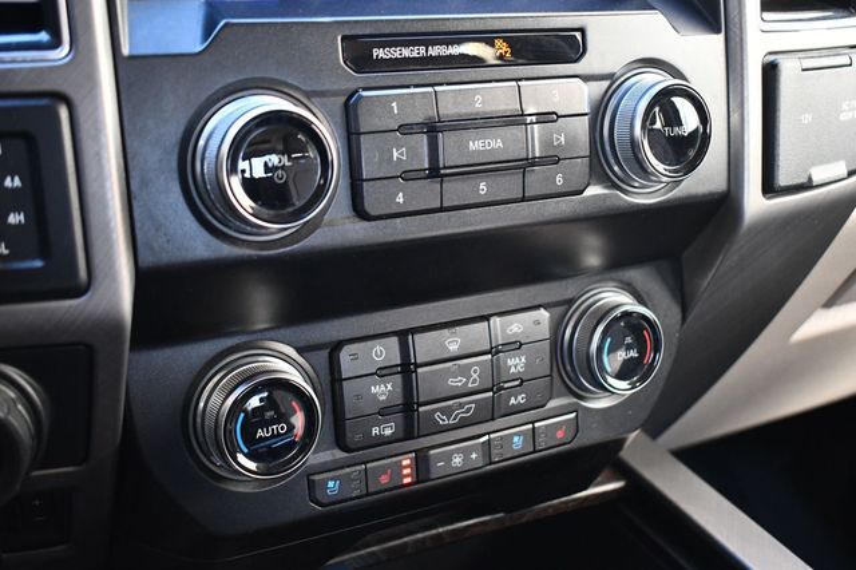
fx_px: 1069
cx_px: 428
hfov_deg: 43.6
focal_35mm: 45
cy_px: 285
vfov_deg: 29.8
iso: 2500
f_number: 4.2
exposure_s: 1/125
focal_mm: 30
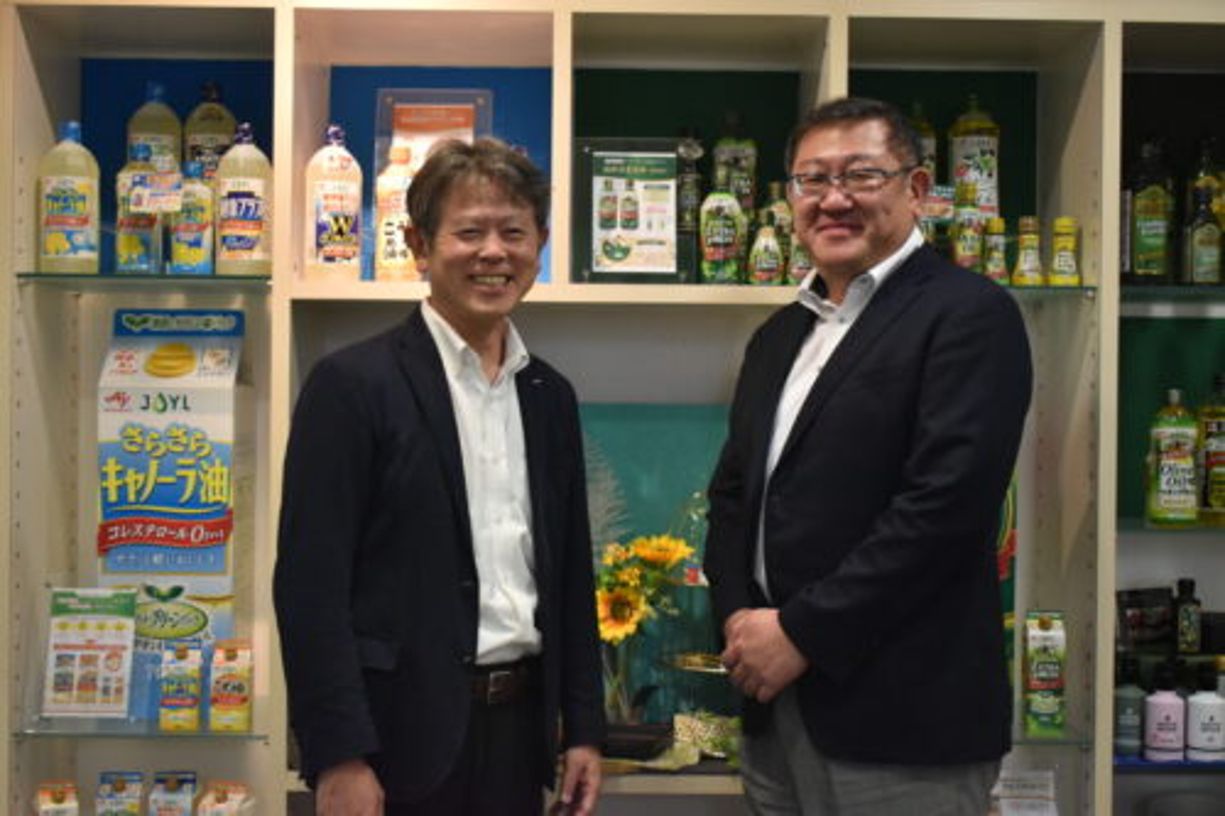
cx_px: 612
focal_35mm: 48
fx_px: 1633
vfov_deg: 28.1
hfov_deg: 41.1
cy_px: 408
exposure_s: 1/60
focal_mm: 32
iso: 1250
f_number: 4.5
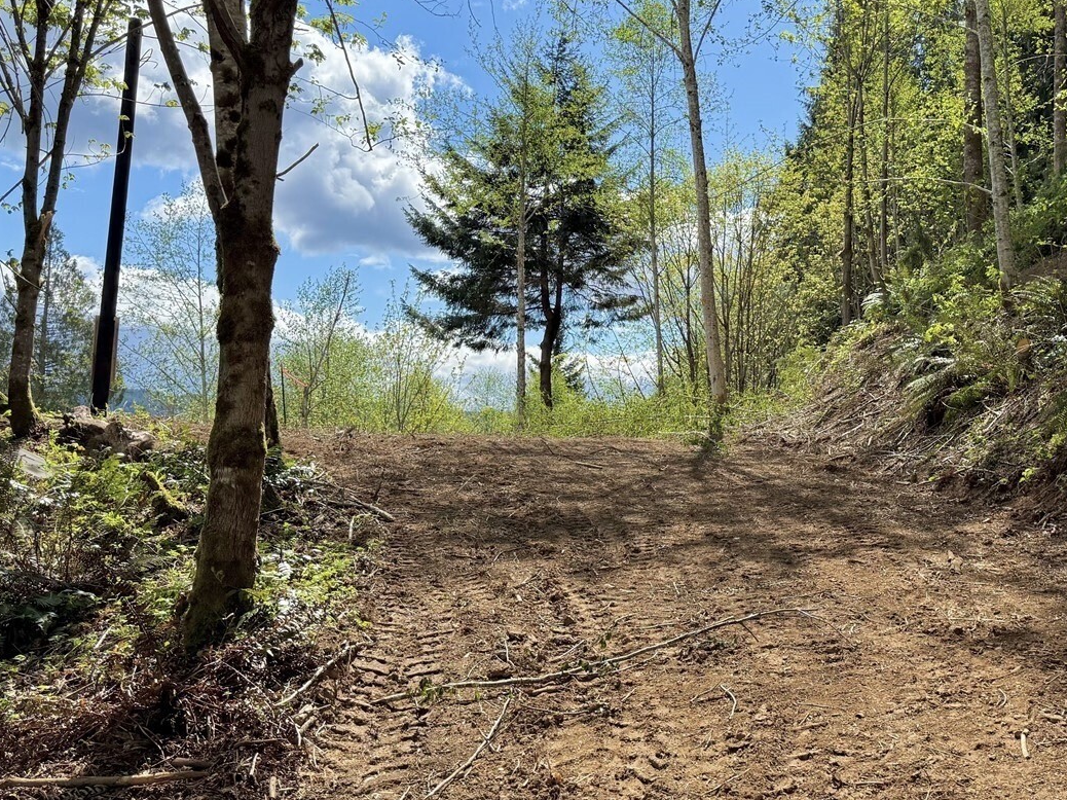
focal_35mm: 37
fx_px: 1140
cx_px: 713
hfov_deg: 49.3
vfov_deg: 38.7
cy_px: 397
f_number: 1.78
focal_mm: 6.76
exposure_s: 1/4167
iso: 100
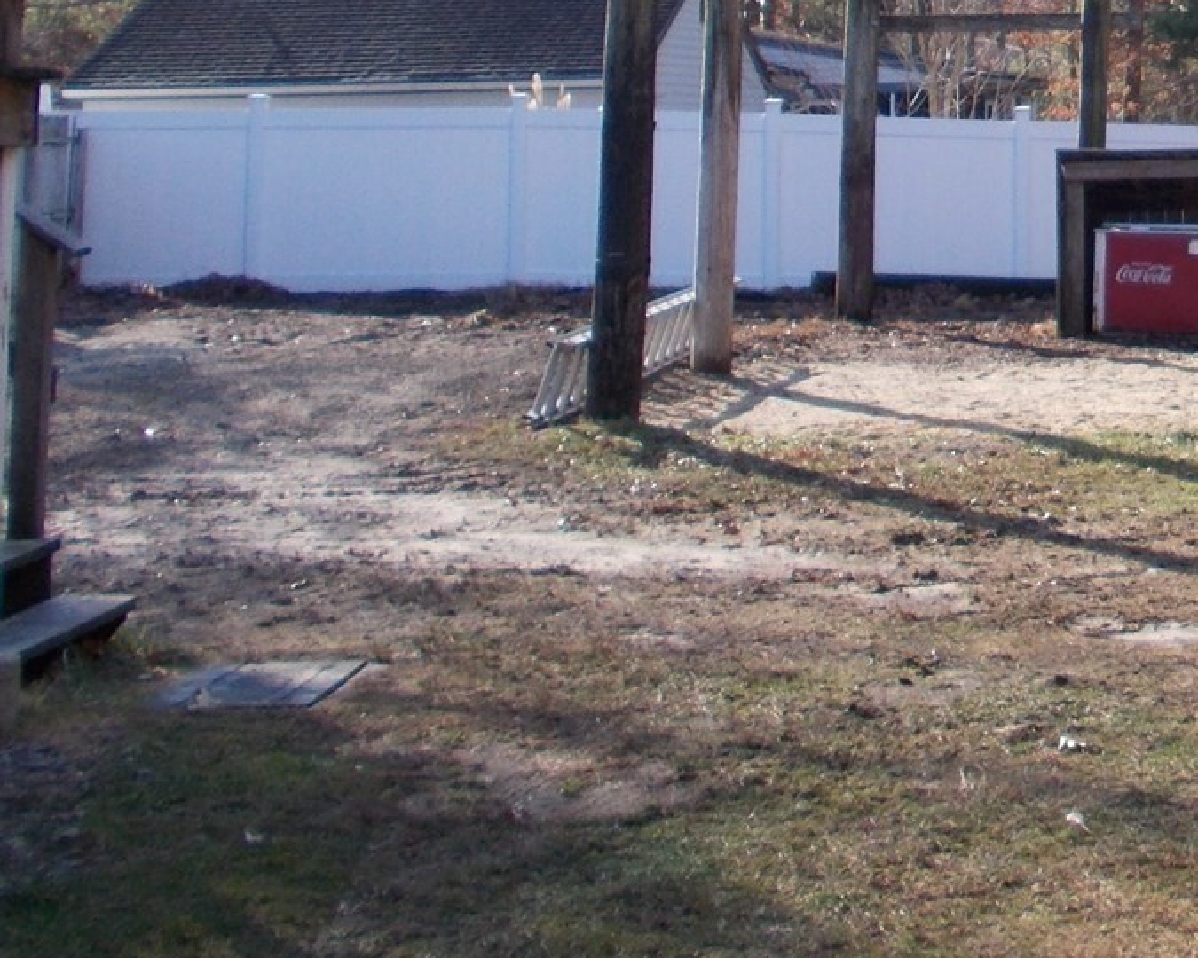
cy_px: -179
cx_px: 1434
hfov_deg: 22.8
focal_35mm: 77
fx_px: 2730
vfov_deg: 18.9
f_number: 3.2
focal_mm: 4.6
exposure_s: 1/250
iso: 80
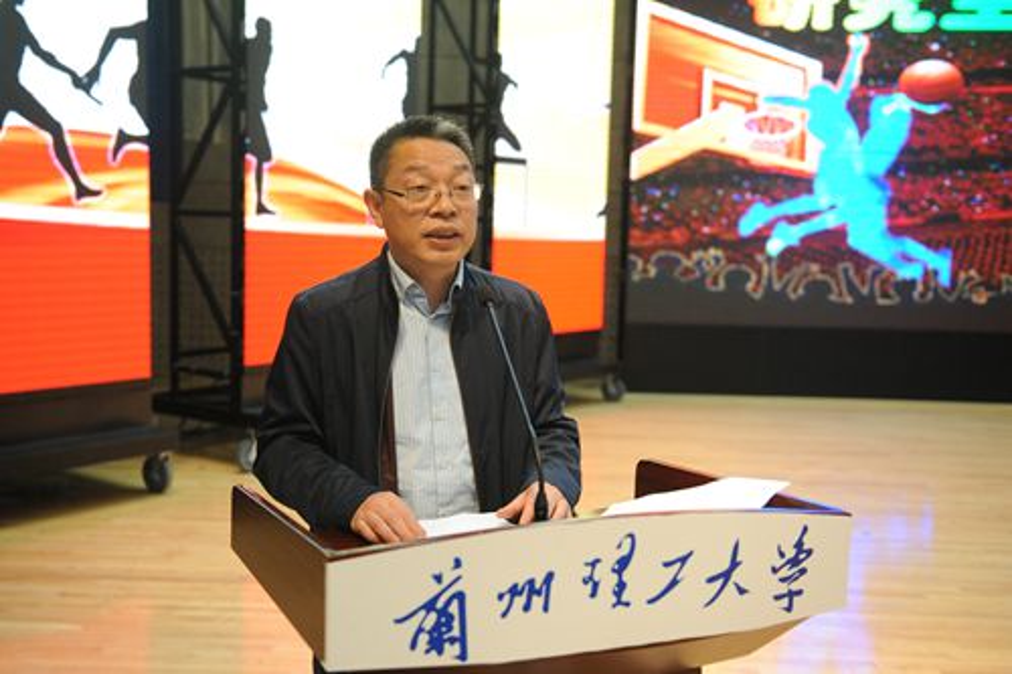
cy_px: 337
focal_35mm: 38
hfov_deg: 50.7
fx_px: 1068
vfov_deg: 35.0
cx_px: 506
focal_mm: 38
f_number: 2.8
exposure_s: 1/1000
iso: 3200
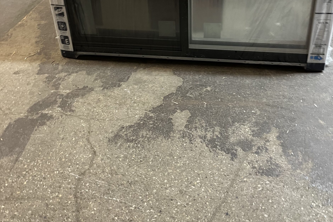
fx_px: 342
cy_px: 44
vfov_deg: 34.8
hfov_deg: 51.9
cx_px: 170
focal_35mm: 37
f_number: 1.6
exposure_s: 1/42
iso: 250
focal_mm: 5.1
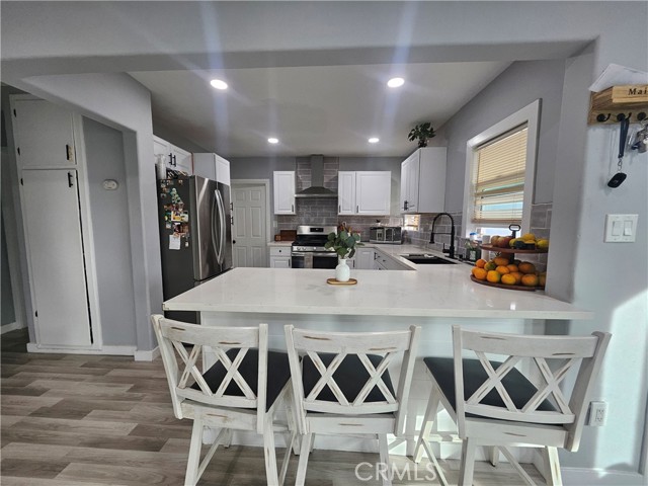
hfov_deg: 106.2
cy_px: 243
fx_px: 243
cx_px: 324
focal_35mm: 13
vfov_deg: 89.9
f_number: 2.2
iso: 64
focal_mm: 1.74
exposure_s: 1/60
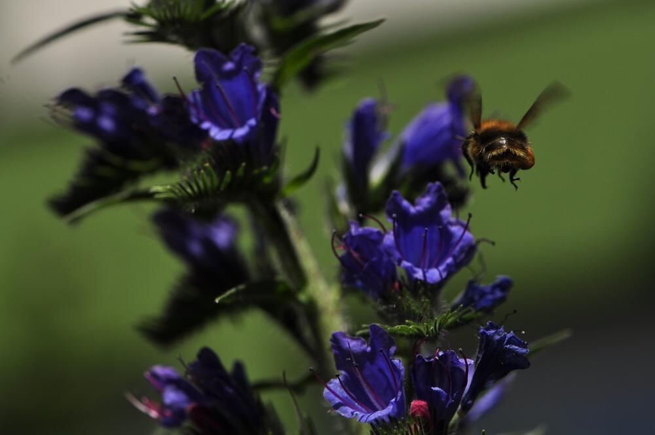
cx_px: 328
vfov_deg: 10.7
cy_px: 218
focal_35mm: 128
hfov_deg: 16.1
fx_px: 2317
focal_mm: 85
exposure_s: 1/2000
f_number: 7.1
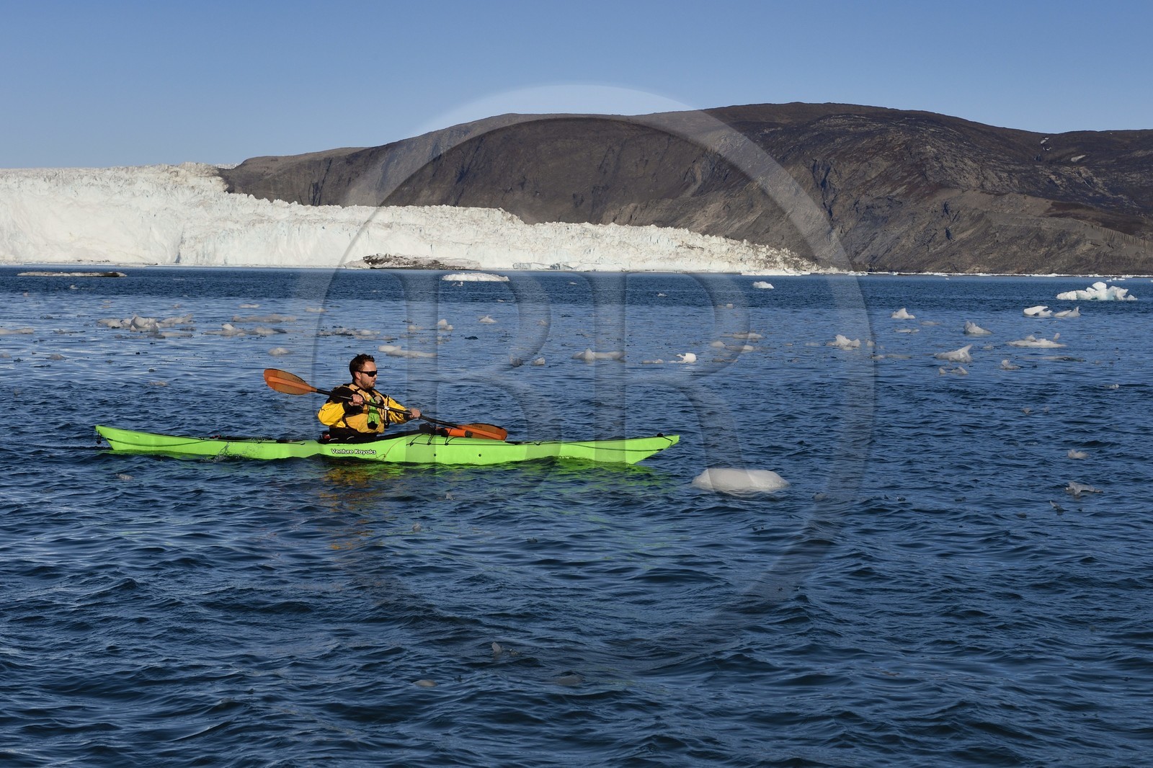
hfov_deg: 28.8
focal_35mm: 70
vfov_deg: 19.4
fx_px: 2241
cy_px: 384
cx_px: 576
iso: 400
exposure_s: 1/1000
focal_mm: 70
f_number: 13
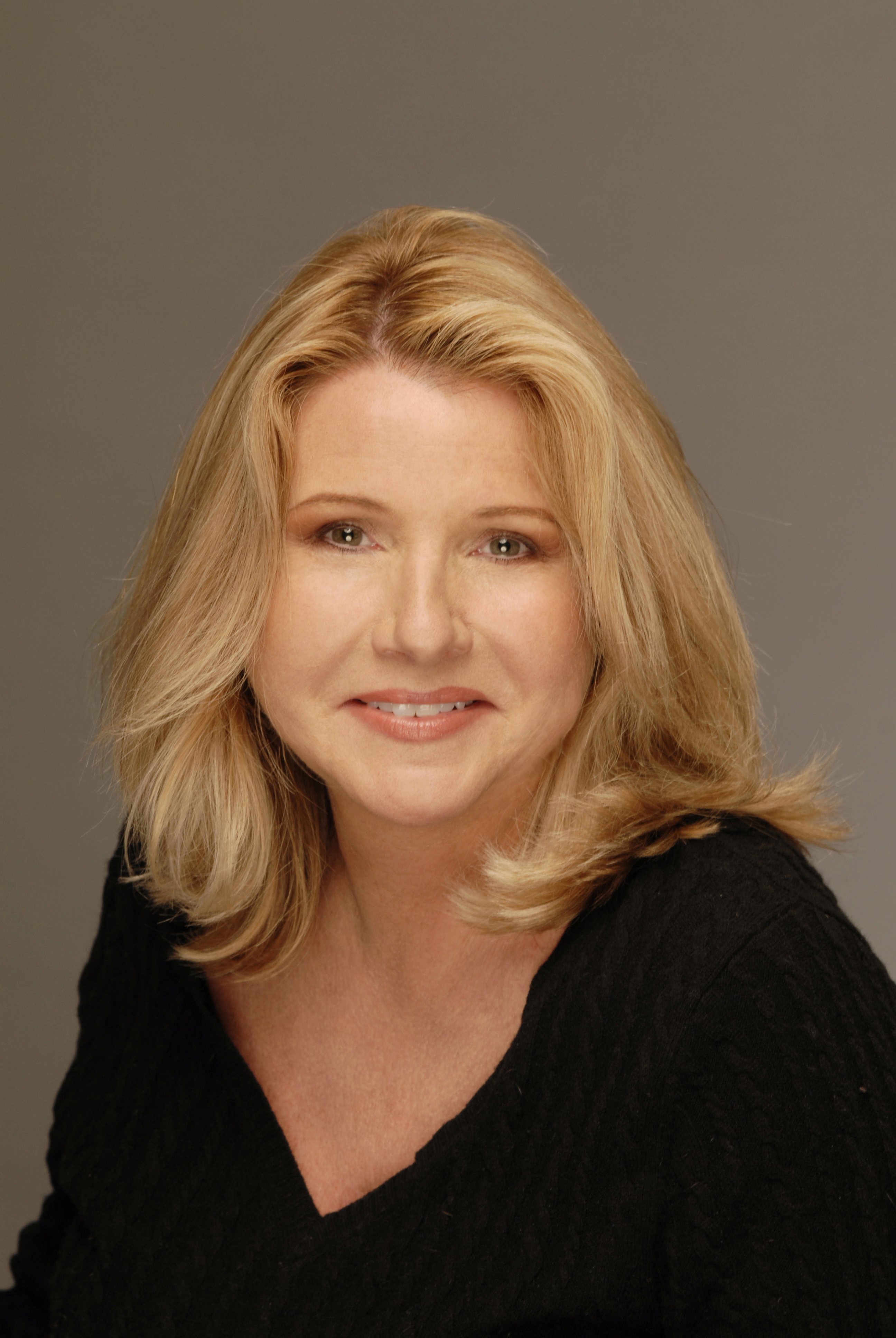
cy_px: 669
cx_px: 448
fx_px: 7538
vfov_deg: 10.1
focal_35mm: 202
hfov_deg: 6.8
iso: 100
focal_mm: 135
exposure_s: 1/160
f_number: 8
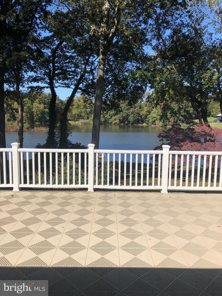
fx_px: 239
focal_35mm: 28
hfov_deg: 49.7
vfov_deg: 63.4
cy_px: 148
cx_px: 111
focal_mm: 4
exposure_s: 1/2404
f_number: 1.8
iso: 20
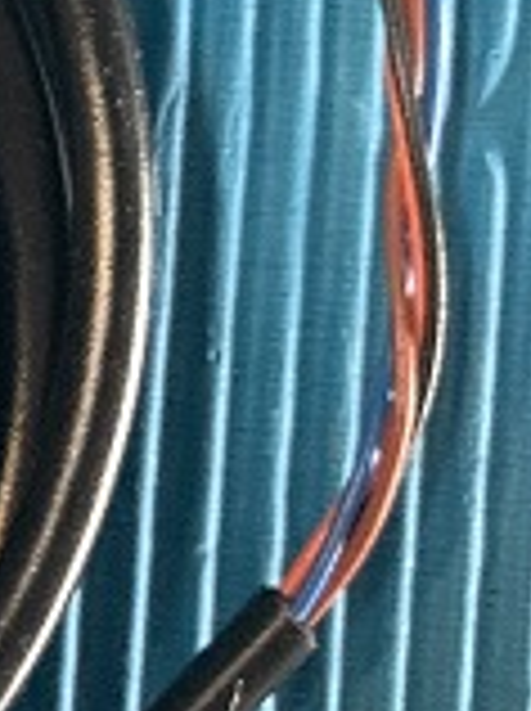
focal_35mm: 133
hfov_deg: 9.7
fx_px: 2728
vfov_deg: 14.5
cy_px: -52
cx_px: -803
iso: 500
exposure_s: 1/30
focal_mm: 4.25
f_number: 1.8
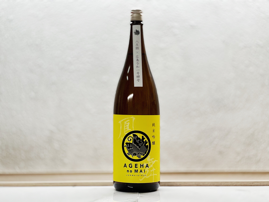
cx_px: 134
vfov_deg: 19.1
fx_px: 598
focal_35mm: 77
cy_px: 101
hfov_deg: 25.3
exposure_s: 1/100
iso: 125
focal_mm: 9
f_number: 2.8
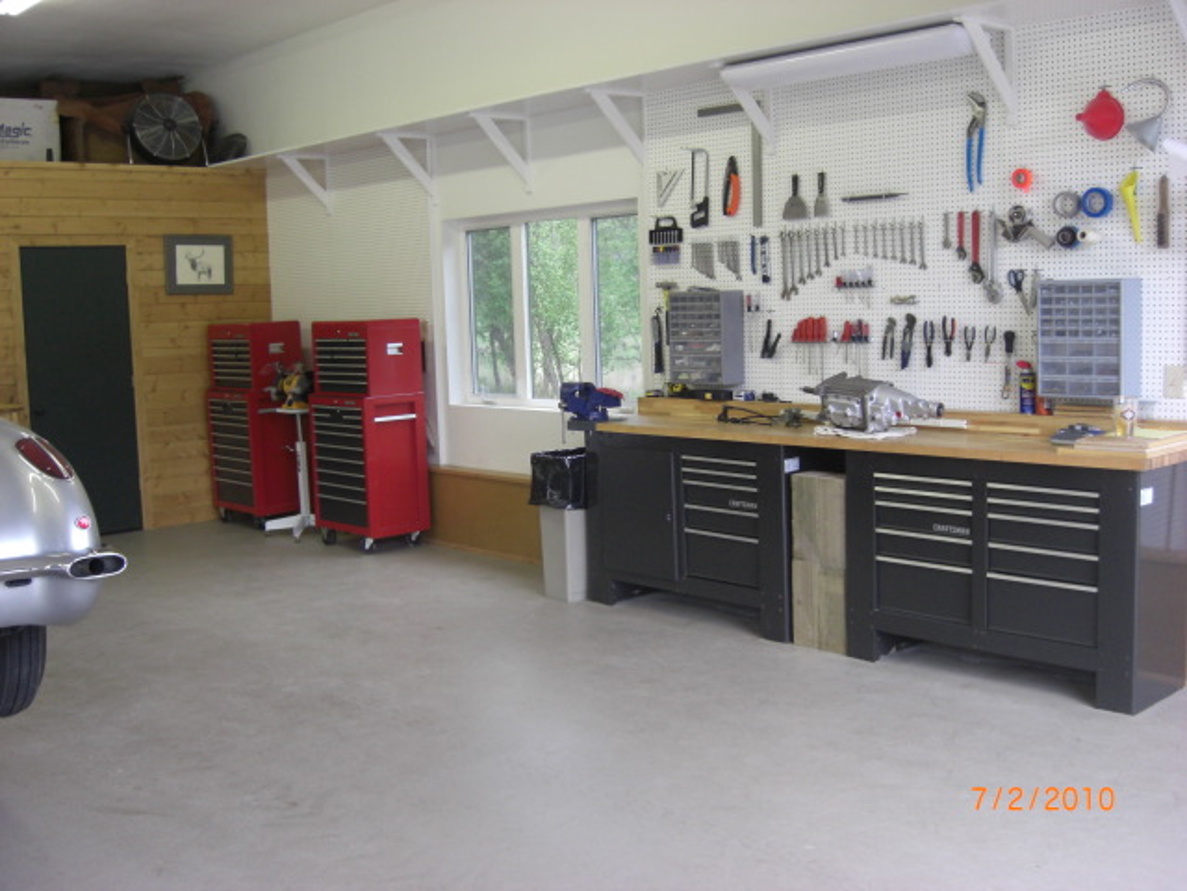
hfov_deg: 49.0
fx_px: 1303
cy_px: 446
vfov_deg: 37.7
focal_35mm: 38
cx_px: 594
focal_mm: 7.9
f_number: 2.8
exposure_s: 1/125
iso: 200
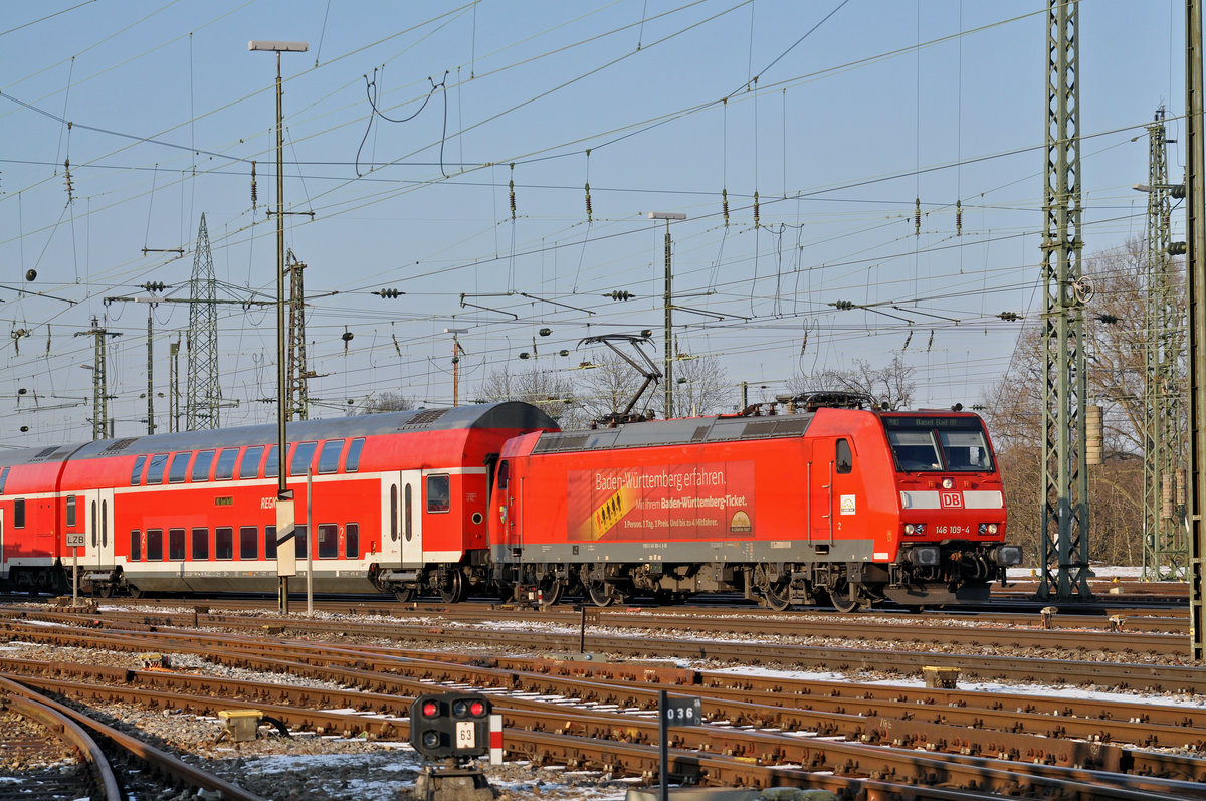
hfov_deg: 19.5
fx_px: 3513
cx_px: 603
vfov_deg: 13.0
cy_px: 400
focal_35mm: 105
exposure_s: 1/800
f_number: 5.6
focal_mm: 70
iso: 250
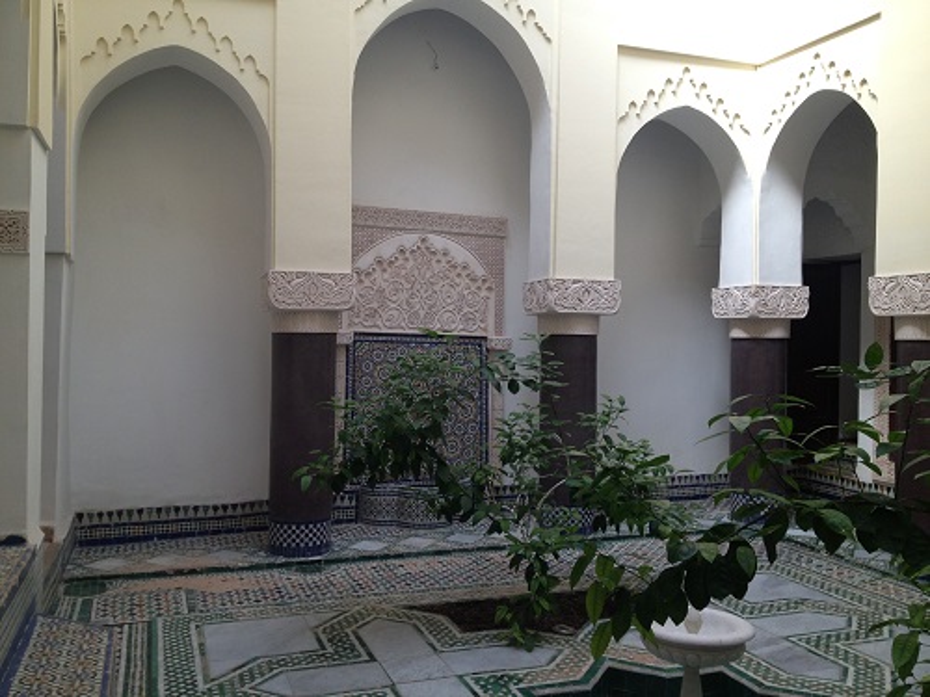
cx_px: 465
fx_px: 940
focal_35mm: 35
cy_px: 348
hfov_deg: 52.6
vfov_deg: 40.7
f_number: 2.4
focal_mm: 4.28
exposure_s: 1/120
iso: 64
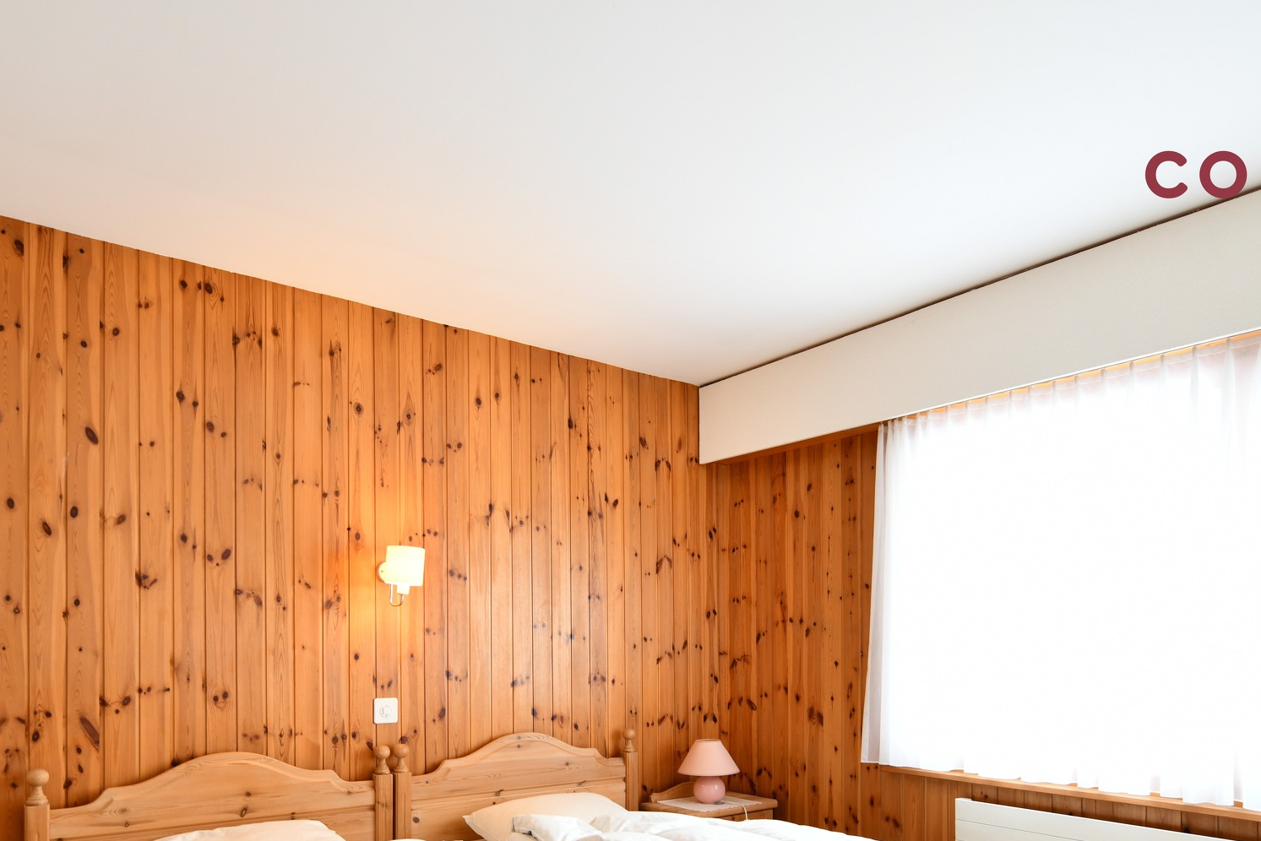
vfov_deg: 50.6
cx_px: 582
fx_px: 841
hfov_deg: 73.6
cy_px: 648
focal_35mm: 24
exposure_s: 1/30
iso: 160
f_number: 2.8
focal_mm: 14
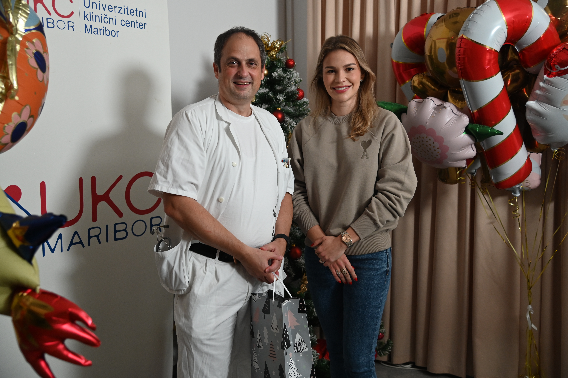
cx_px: 284
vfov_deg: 35.0
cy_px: 189
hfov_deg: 50.7
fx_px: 599
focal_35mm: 38
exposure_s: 1/125
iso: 1800
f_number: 4
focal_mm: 38
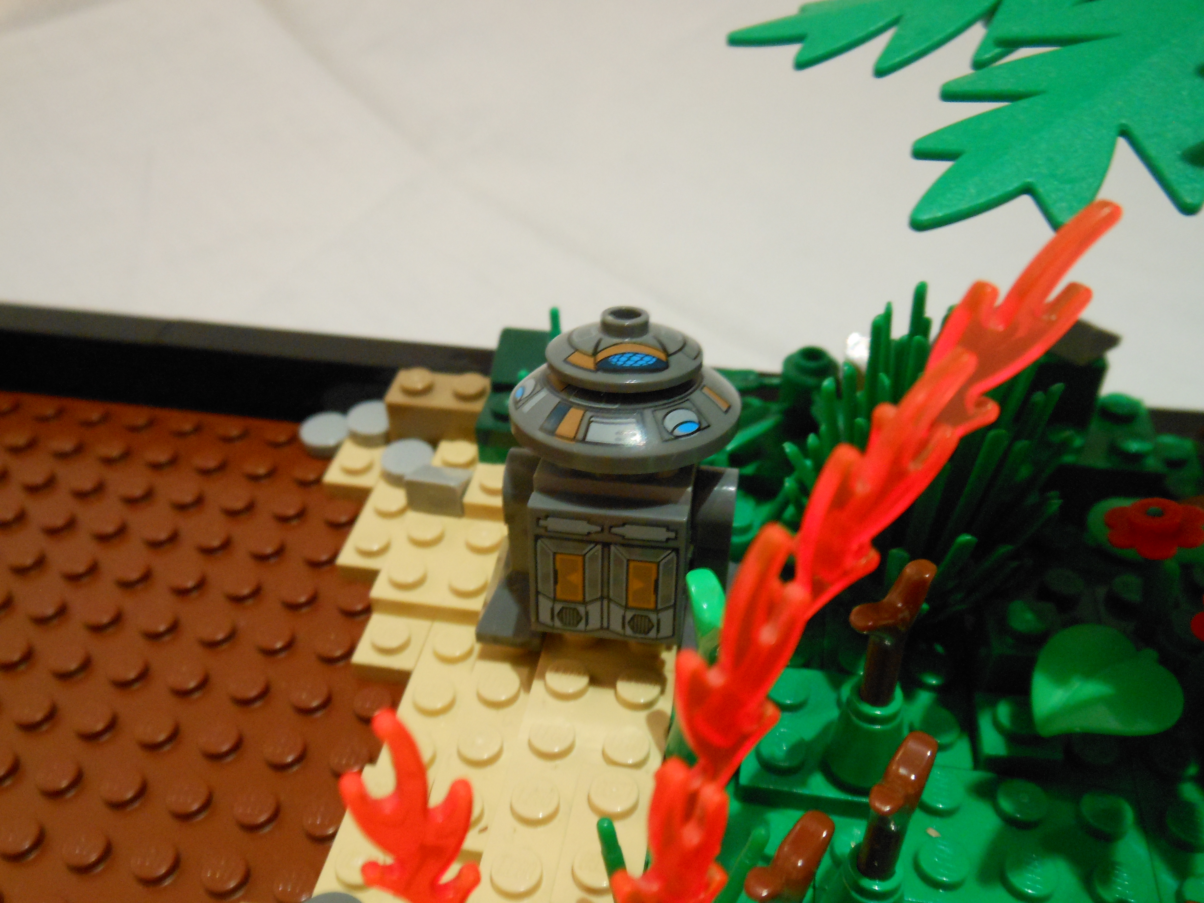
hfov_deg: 55.4
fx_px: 1148
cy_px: 452
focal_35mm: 33
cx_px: 602
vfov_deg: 42.9
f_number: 3.5
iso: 400
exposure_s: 1/8
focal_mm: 6
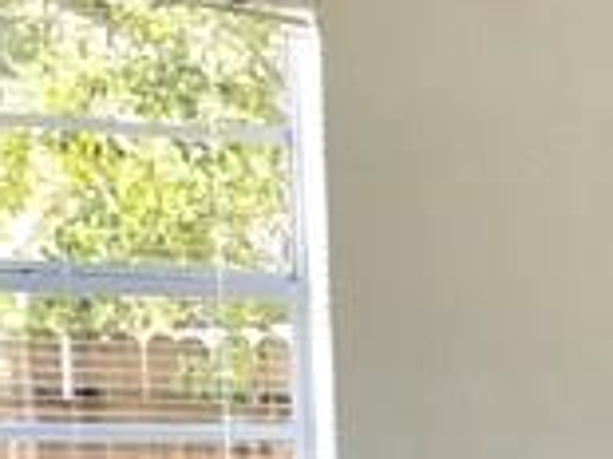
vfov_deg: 7.4
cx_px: 929
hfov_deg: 10.3
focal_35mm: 185
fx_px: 3274
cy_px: 1195
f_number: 1.8
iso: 25
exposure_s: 1/60
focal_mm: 3.99
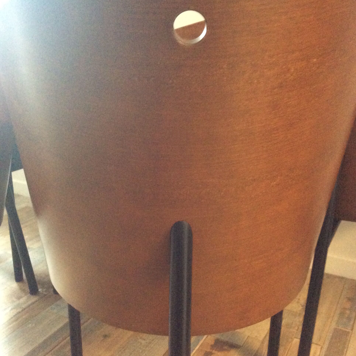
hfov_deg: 43.9
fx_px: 442
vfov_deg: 43.8
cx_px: 179
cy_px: 188
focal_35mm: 38
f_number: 2.4
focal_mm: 3.3
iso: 400
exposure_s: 1/17
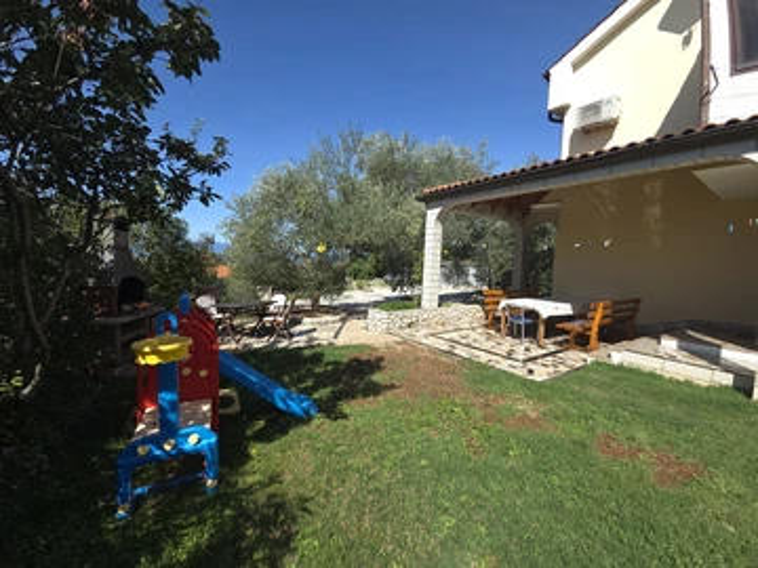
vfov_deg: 89.9
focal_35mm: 13
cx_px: 379
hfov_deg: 106.2
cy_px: 284
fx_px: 285
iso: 50
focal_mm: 2.2
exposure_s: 1/1060
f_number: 2.2
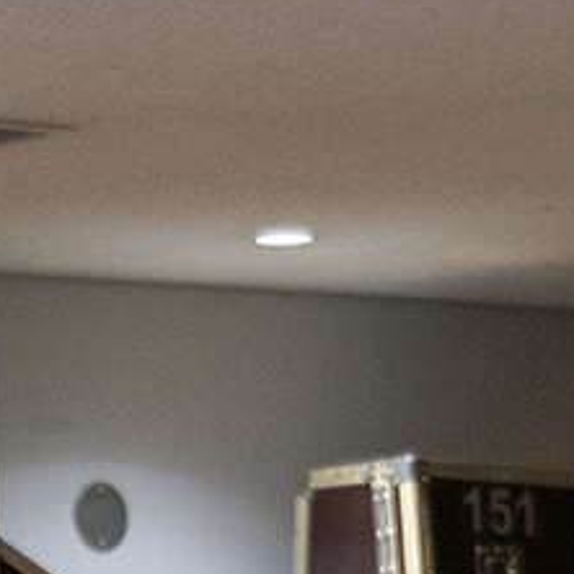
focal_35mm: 243
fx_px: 4559
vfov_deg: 6.7
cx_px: 604
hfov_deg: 7.2
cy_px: 1509
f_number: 2.8
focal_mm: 32
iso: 3200
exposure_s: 1/125
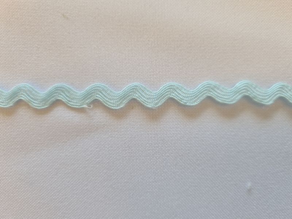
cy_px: 110
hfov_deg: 67.3
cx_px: 146
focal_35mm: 26
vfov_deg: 53.1
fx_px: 219
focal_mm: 5.4
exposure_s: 1/100
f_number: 1.8
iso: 80
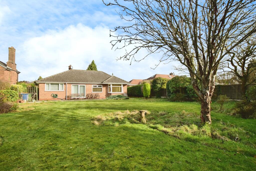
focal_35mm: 15
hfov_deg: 100.4
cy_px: 86
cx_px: 128
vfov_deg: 77.4
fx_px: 107
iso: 640
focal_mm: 10
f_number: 8
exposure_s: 1/800
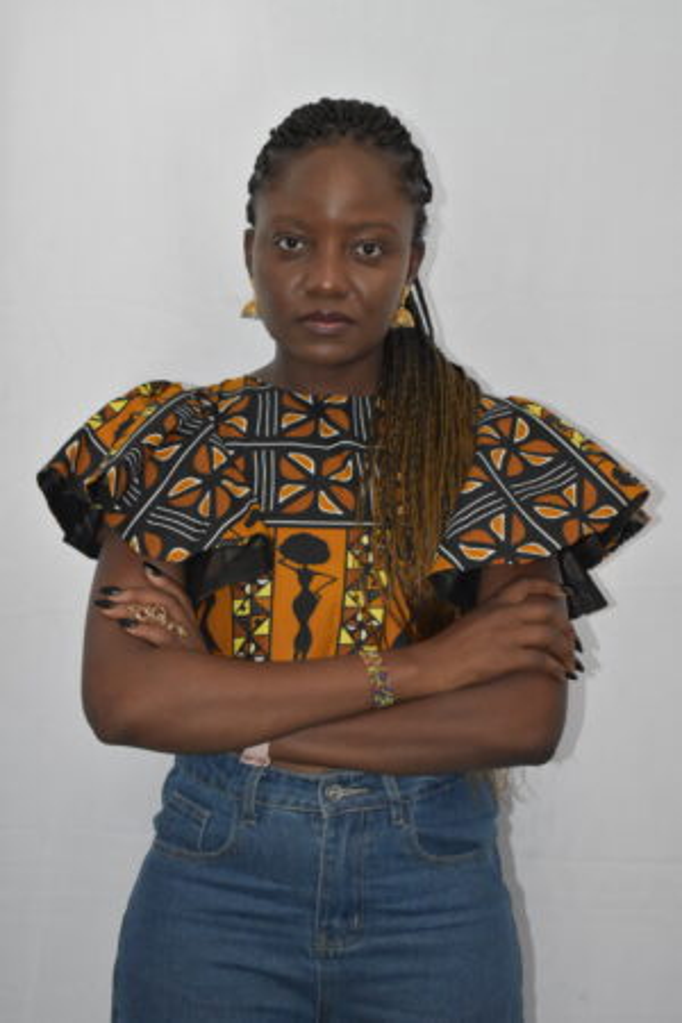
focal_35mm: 57
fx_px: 1620
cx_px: 341
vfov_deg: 35.1
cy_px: 512
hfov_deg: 23.8
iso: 2800
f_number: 4.8
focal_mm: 38
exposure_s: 1/60
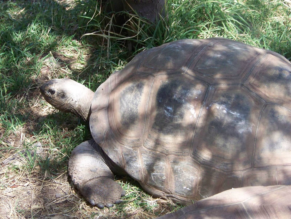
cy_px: 110
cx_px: 146
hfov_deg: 17.0
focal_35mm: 116
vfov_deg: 12.8
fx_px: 975
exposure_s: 1/500
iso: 200
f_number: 3.2
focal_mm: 19.3
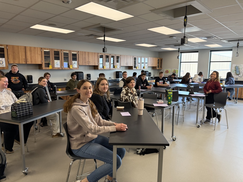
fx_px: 168
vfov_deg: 56.8
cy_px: 91
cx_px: 122
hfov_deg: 71.6
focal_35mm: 24
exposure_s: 1/60
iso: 250
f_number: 1.78
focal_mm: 6.76
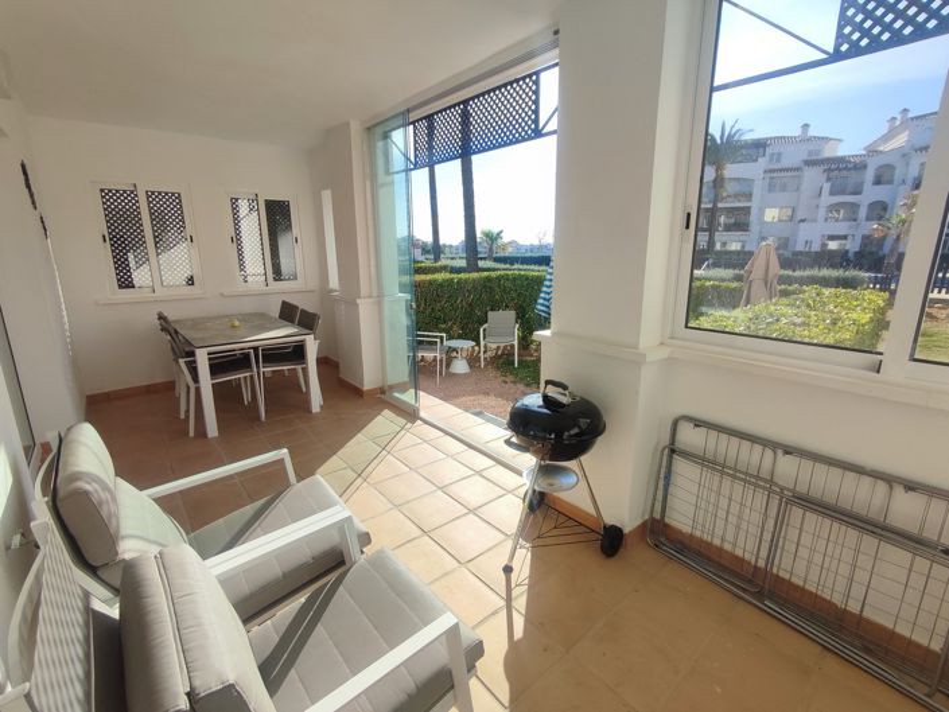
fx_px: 439
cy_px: 356
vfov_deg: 78.1
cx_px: 474
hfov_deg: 94.5
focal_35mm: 16
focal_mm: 1.65
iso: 50
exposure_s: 1/1226
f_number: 2.2
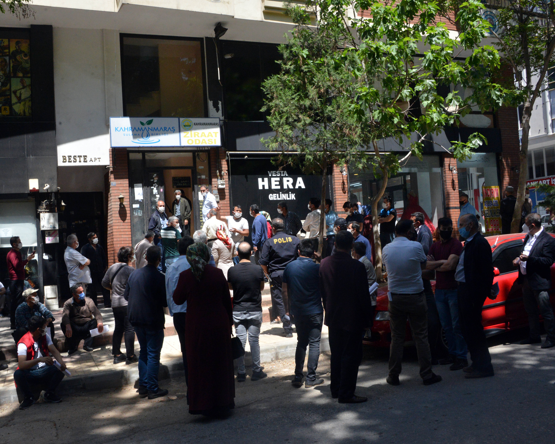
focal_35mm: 37
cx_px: 242
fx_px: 608
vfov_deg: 40.1
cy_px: 225
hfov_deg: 49.0
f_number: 16
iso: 3200
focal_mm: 32
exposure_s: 1/1000
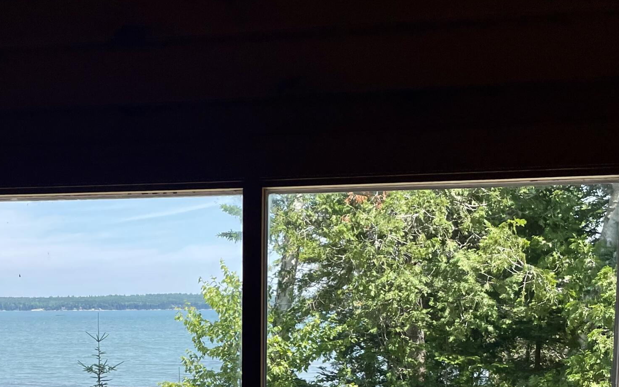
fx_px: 945
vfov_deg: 22.0
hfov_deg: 35.7
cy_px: 413
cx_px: 177
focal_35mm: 56
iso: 32
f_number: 1.6
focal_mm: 4.2
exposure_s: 1/1667
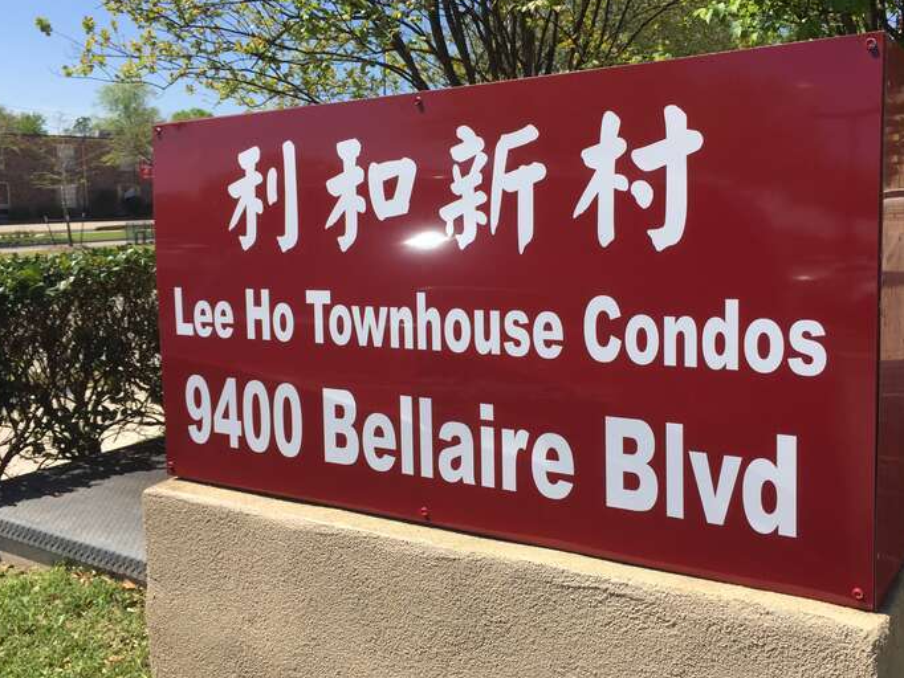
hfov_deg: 53.9
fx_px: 888
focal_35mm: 34
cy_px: 334
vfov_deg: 41.8
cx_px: 496
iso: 32
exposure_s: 1/1883
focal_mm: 4.15
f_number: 2.2
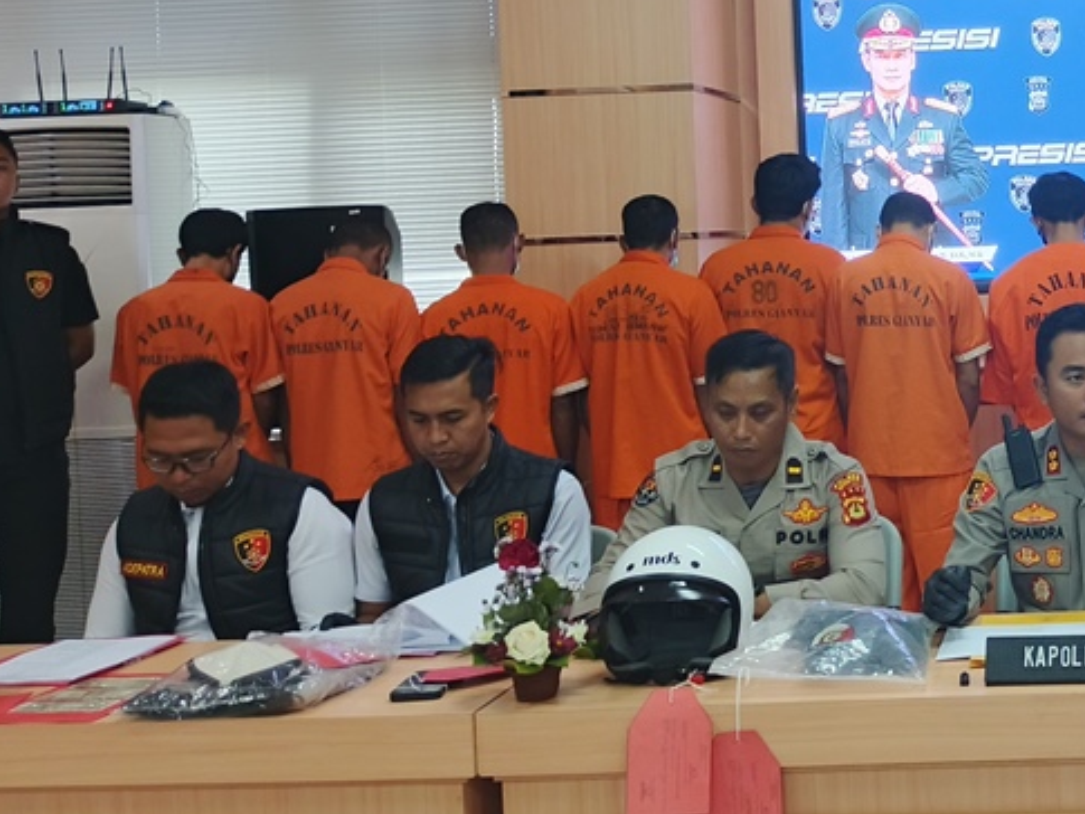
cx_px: 1098
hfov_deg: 31.1
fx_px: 1787
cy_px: 208
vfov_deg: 25.4
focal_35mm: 57
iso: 843
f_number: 1.6
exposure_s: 1/33.3
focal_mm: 4.11
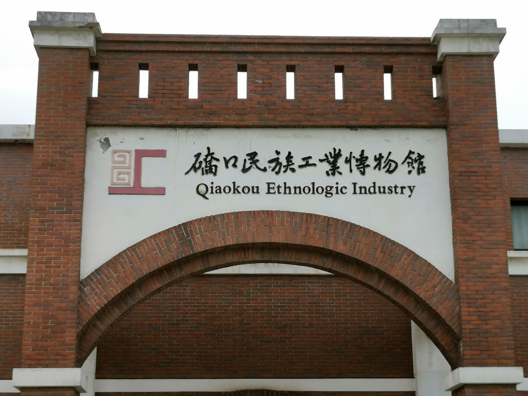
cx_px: 264
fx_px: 1098
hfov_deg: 27.0
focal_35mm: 72
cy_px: 198
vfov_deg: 20.4
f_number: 1.8
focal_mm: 5.58
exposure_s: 1/1961
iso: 50
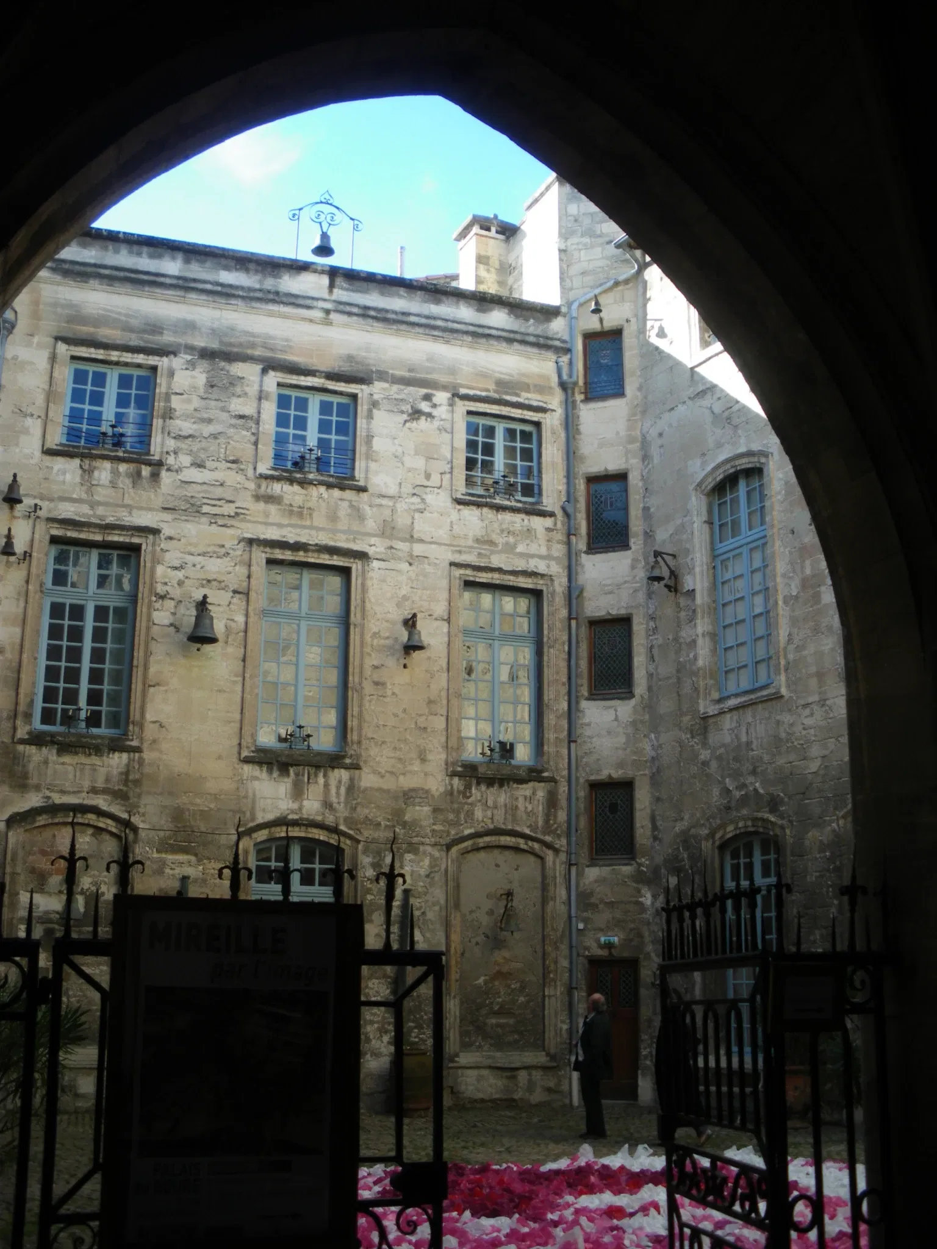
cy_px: 624
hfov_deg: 39.7
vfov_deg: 51.4
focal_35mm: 36
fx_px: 1299
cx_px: 468
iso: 64
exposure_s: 1/125
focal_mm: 6.3
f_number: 3.5
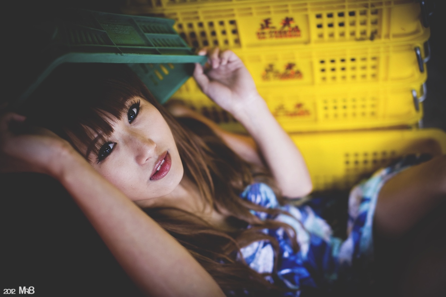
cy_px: 148
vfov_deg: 26.9
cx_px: 223
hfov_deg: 39.6
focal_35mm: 50
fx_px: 619
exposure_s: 1/50
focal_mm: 50
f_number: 2
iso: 320
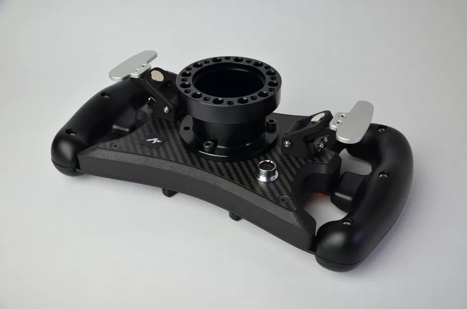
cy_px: 154
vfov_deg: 27.9
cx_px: 234
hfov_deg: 41.2
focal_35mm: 48
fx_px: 621
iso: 640
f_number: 13
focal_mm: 32
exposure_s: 1/30
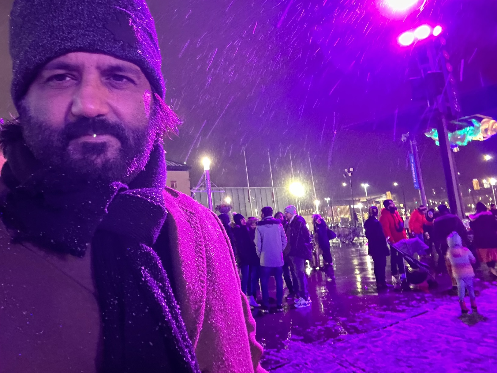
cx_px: 205
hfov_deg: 61.3
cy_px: 153
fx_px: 416
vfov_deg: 48.0
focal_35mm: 29
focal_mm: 2.69
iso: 800
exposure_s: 1/15
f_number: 1.9
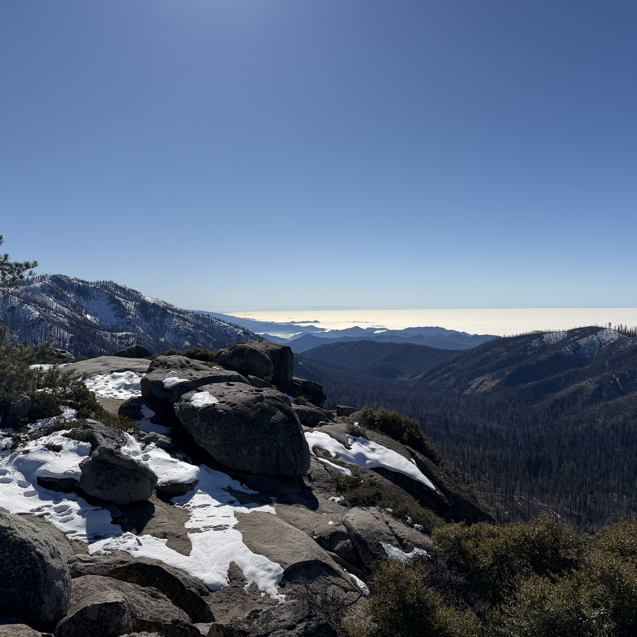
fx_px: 604
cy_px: 313
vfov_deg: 55.6
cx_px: 345
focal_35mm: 29
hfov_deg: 55.6
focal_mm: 6.76
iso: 80
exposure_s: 1/14286
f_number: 1.78
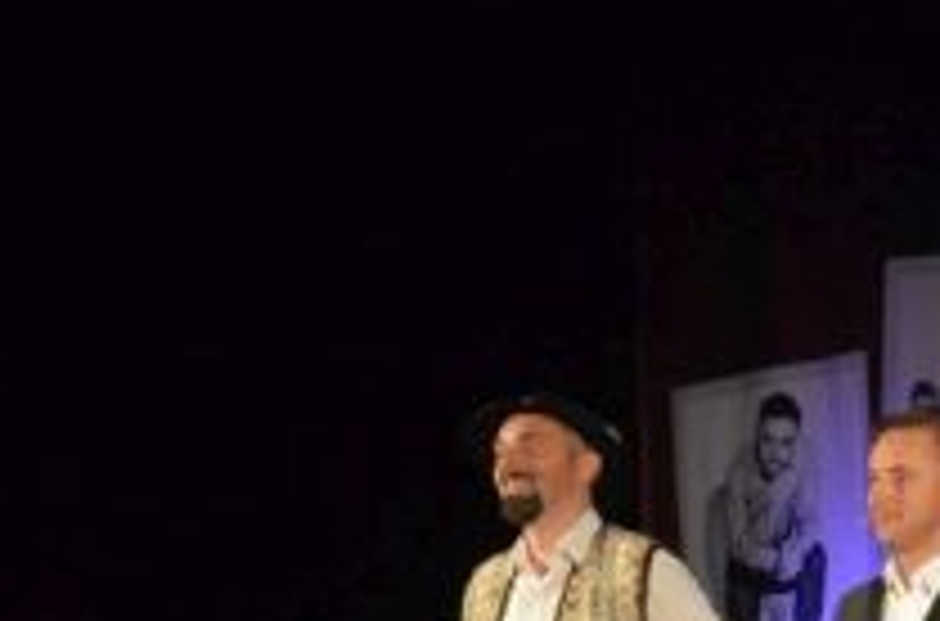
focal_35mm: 181
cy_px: 745
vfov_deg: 7.5
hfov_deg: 11.1
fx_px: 4712
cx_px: 1210
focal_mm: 42
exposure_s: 1/200
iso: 2000
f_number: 6.3
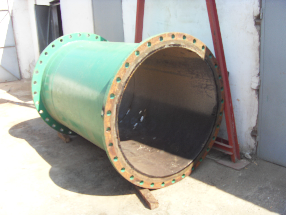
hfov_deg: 47.9
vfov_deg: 36.8
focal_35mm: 39
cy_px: 108
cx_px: 143
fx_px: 322
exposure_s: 1/250
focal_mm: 6.6
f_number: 3.5
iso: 80
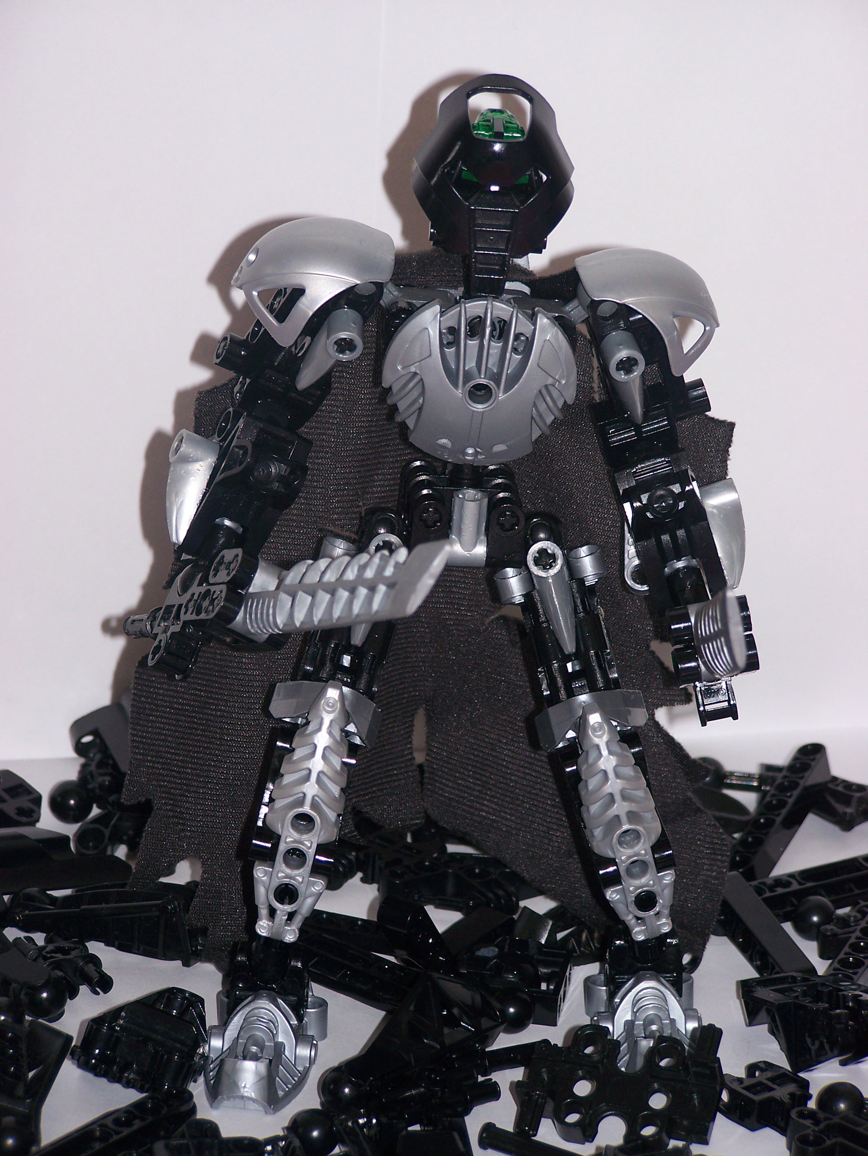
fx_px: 5310
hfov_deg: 9.3
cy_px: 578
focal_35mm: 159
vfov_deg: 12.4
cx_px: 434
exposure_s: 1/100
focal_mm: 26.4
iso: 80
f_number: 3.2
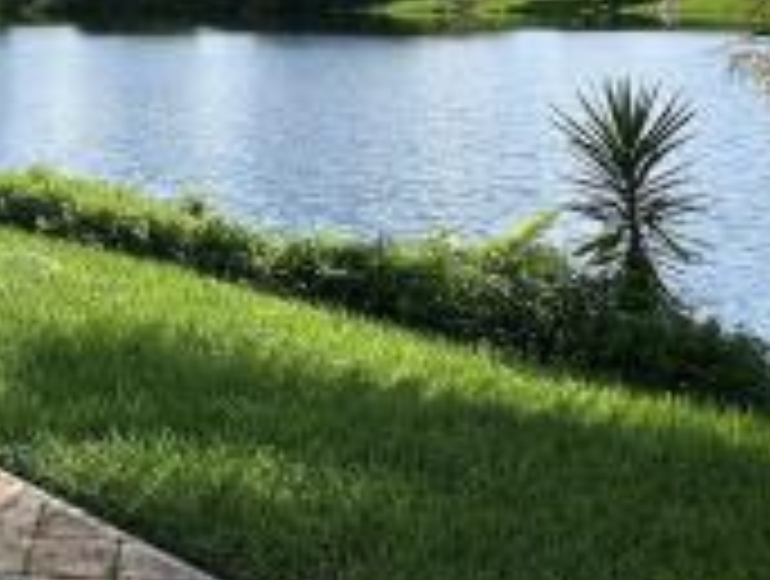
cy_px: -49
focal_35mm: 56
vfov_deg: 24.5
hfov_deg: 31.6
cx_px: -5
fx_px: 1248
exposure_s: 1/6623
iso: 80
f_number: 1.78
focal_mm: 6.86
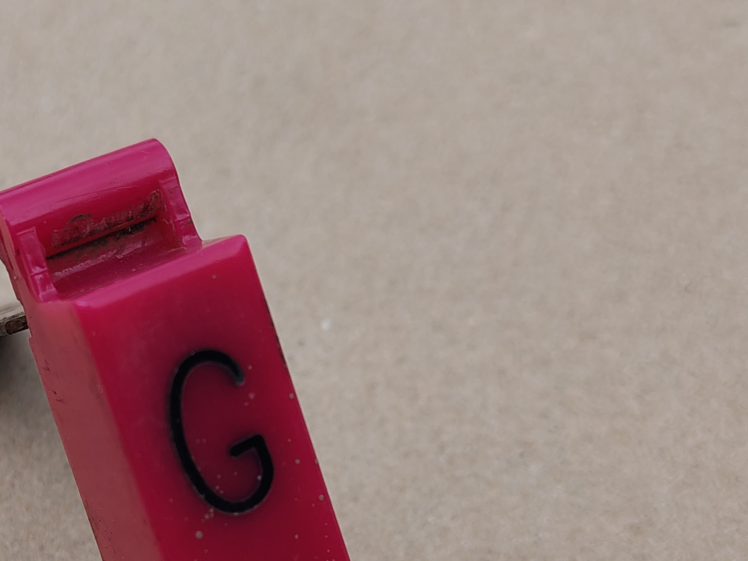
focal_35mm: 65
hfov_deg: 29.0
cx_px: 131
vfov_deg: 22.2
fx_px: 1405
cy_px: 477
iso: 100
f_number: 1.8
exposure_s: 1/579
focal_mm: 5.56
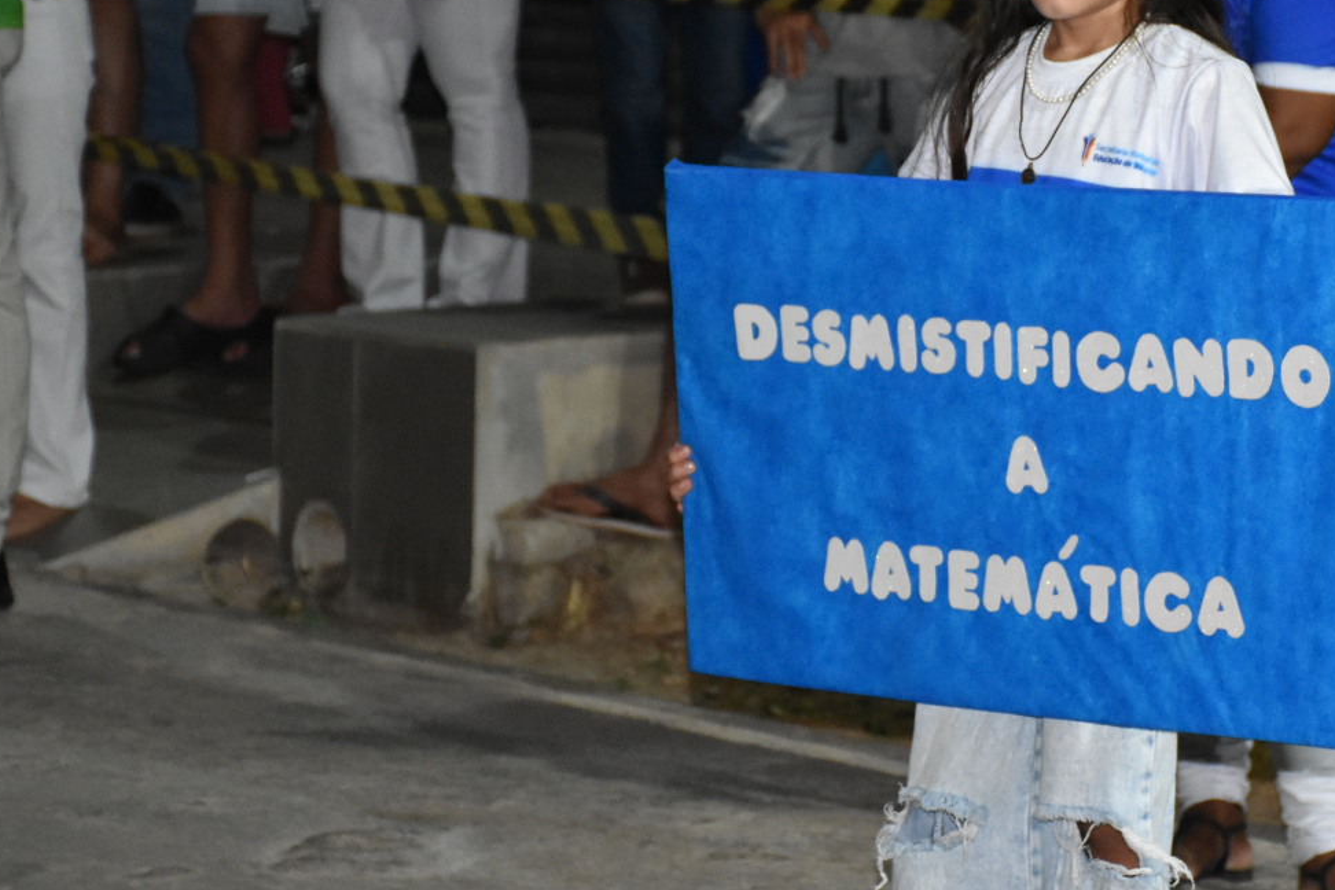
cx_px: 1070
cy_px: 315
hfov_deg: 11.7
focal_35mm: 175
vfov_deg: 7.8
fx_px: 6489
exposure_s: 1/100
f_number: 5
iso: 3200
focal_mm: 70
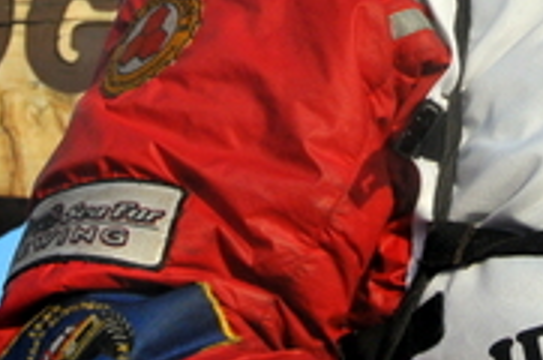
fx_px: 3824
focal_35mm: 254
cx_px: 537
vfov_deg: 5.3
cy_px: -206
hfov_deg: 8.1
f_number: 14
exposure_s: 1/800
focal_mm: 48
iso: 800
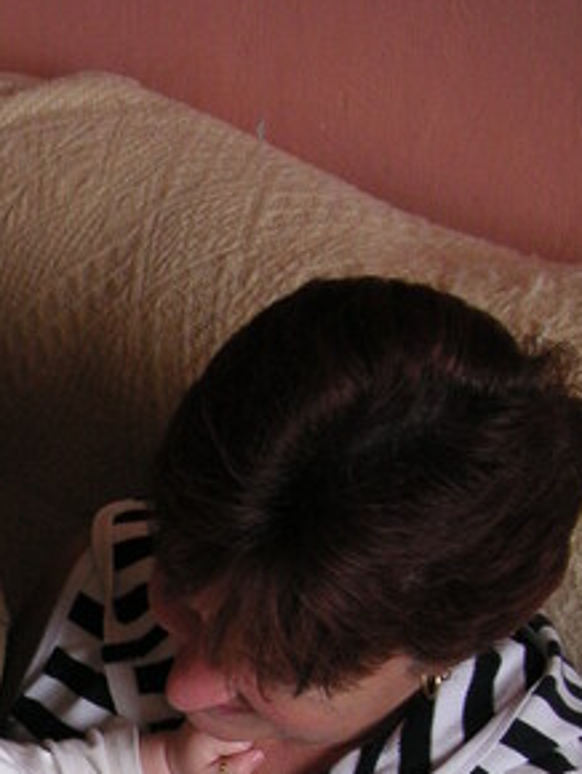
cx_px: -141
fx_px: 2283
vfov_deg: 18.5
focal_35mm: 102
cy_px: 867
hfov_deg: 14.0
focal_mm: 6.1
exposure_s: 1/45
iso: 50
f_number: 2.8
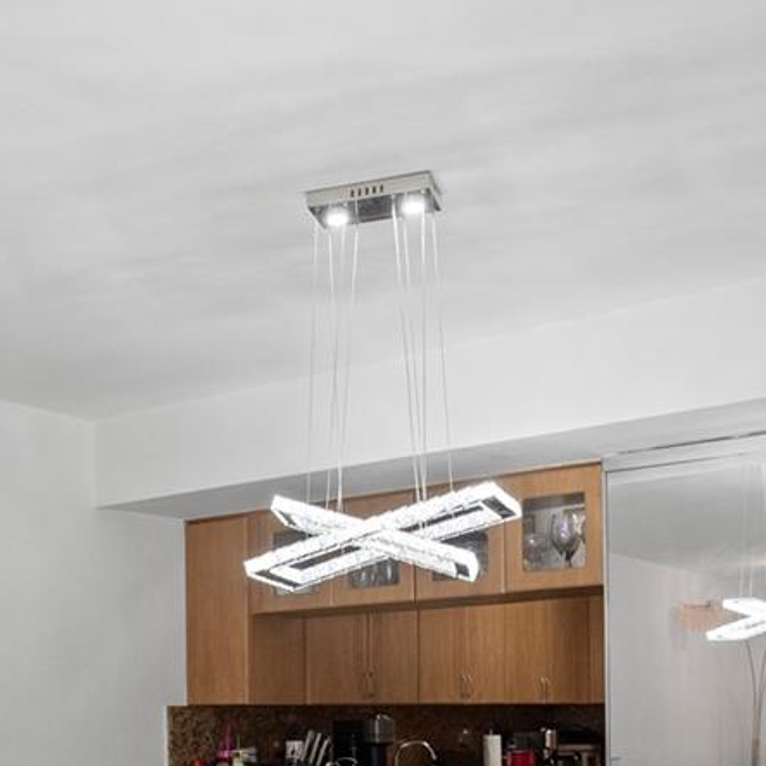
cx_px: 200
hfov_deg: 34.0
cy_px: 742
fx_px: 1227
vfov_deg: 32.3
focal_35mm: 49
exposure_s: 1/20
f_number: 4.5
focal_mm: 16
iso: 500
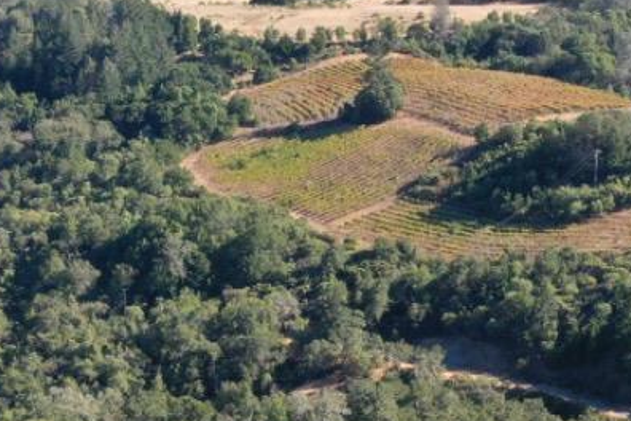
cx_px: 433
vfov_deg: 12.8
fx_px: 1858
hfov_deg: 19.2
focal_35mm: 106
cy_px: 395
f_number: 5.6
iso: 100
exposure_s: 1/240
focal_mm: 10.26
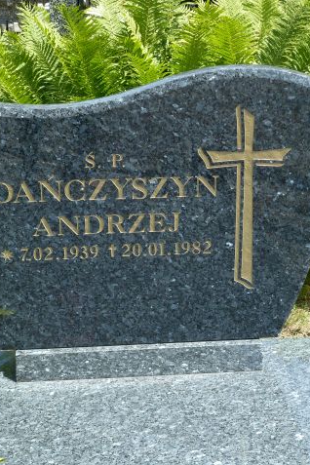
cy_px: 232
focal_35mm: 88
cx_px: 173
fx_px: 1137
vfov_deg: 23.1
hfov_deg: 15.5
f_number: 4
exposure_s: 1/200
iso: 80
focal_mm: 10.3
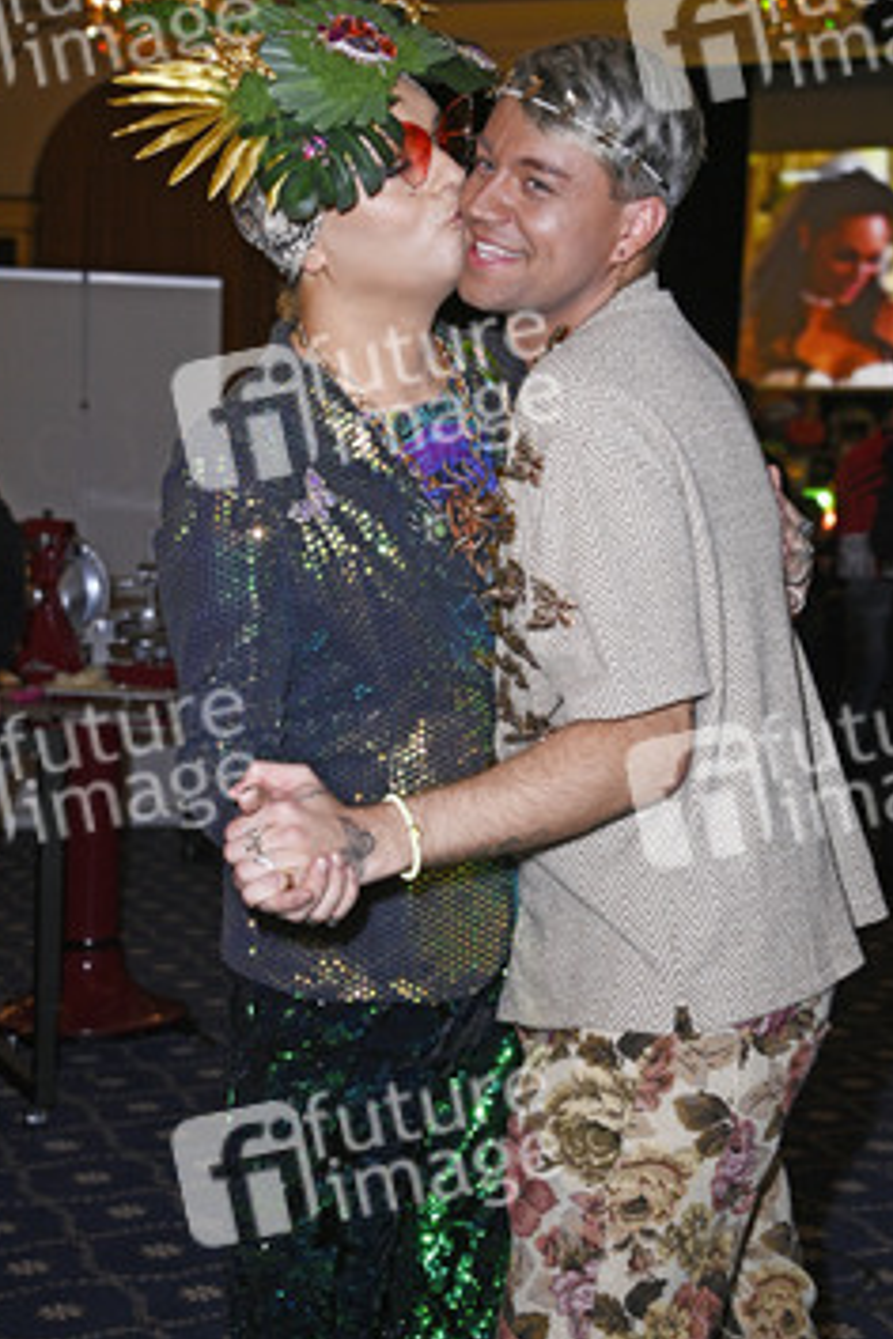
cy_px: 590
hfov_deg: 19.5
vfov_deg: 28.8
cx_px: 477
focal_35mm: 70
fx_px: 2604
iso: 800
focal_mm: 62
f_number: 5.6
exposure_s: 1/100
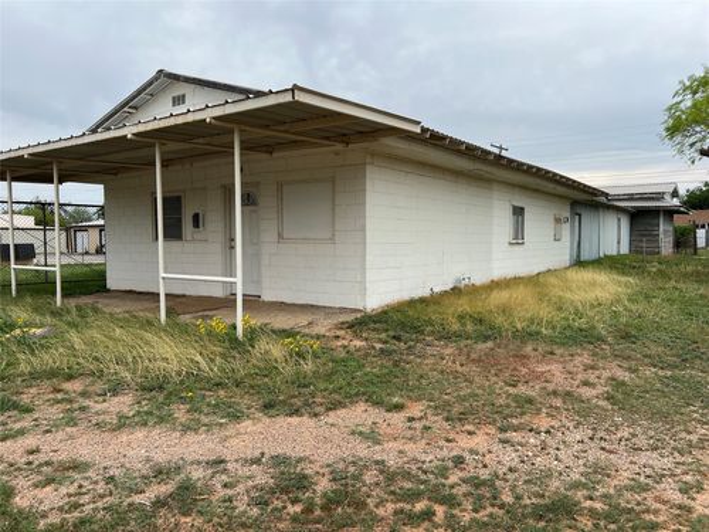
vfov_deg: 53.1
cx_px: 354
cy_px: 266
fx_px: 533
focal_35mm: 26
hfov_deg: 67.3
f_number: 1.5
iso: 50
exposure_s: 1/2632
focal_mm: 5.7
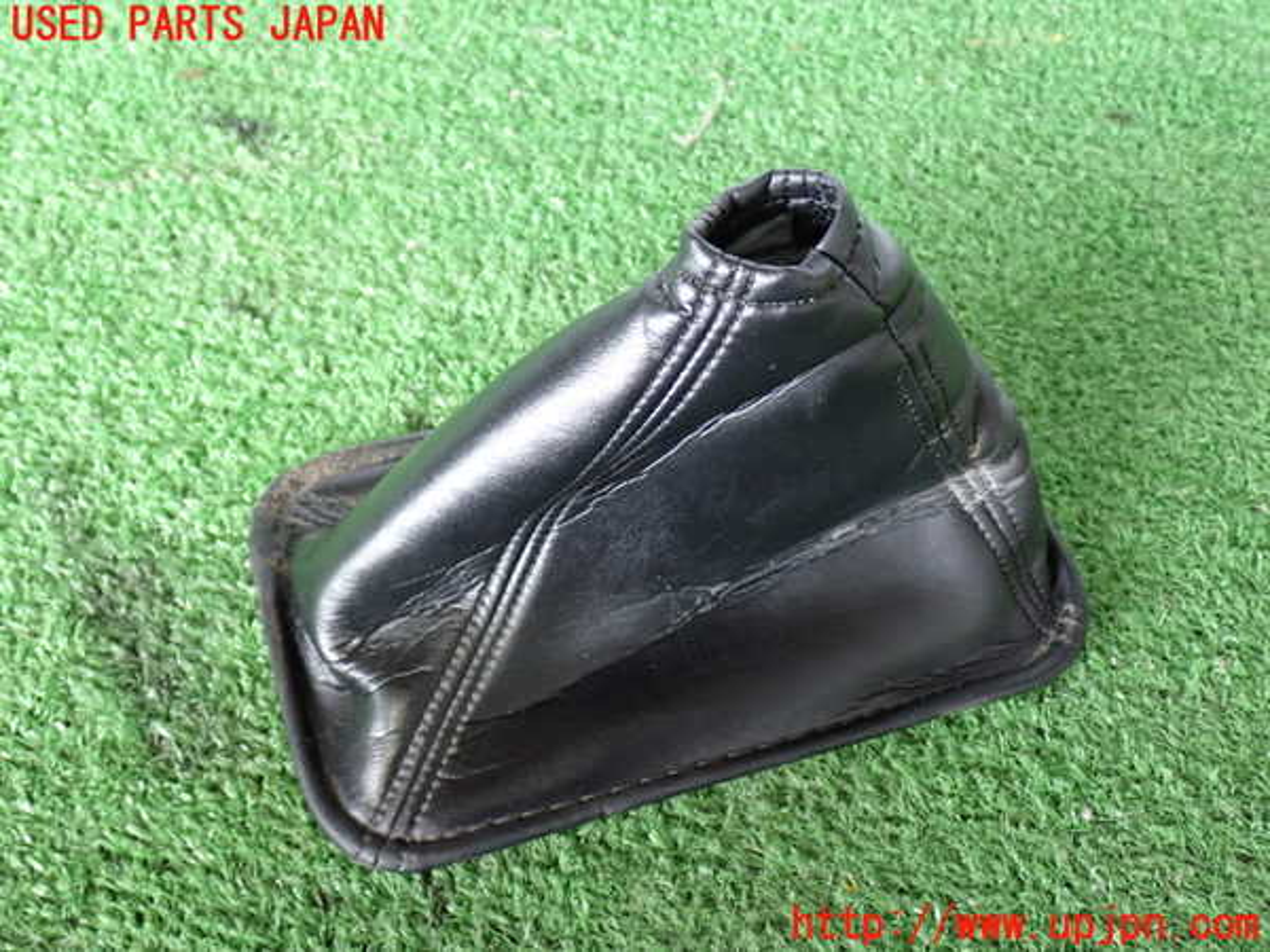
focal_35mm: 38
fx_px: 1394
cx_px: 635
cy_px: 476
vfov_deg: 37.7
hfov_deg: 49.0
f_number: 2.7
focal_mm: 6.83
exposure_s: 1/40
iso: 500
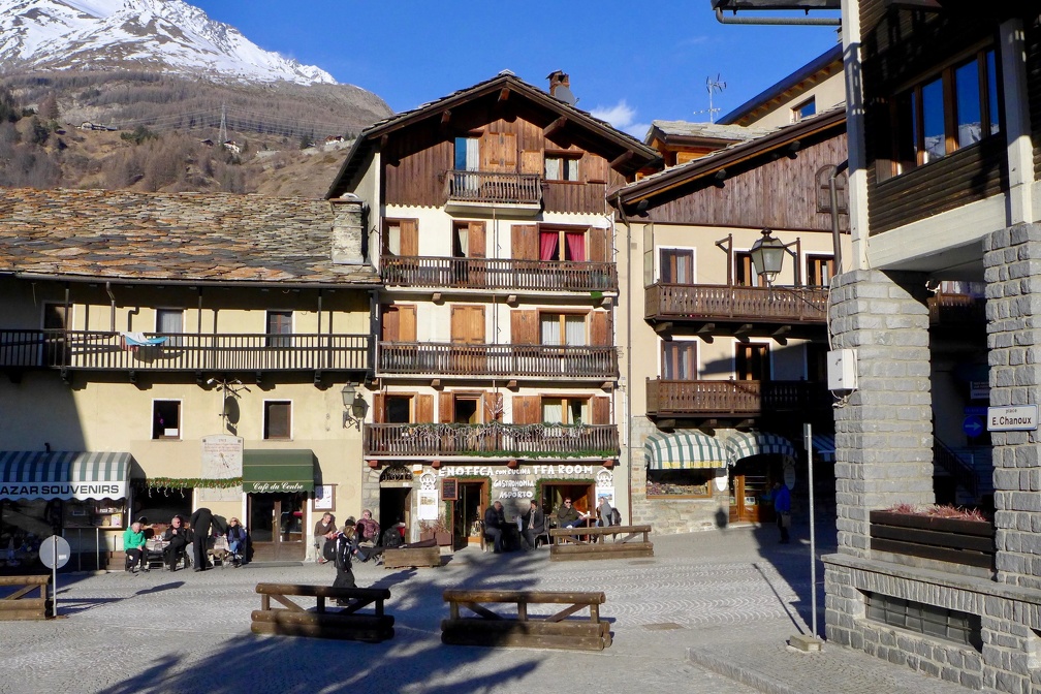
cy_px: 347
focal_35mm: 40
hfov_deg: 48.5
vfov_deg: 33.4
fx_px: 1157
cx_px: 520
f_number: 3.2
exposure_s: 1/1000
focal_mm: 7.9
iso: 400
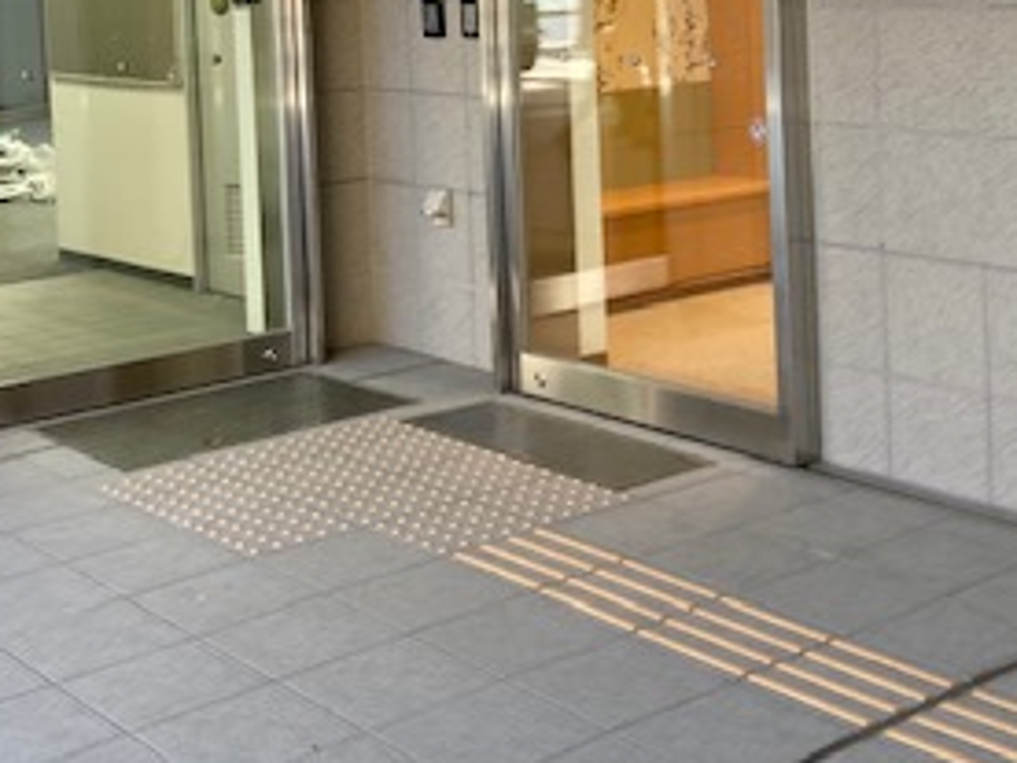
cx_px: 593
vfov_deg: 21.8
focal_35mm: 65
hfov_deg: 29.8
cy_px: 7
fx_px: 1910
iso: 50
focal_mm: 3.99
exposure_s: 1/121
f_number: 1.8
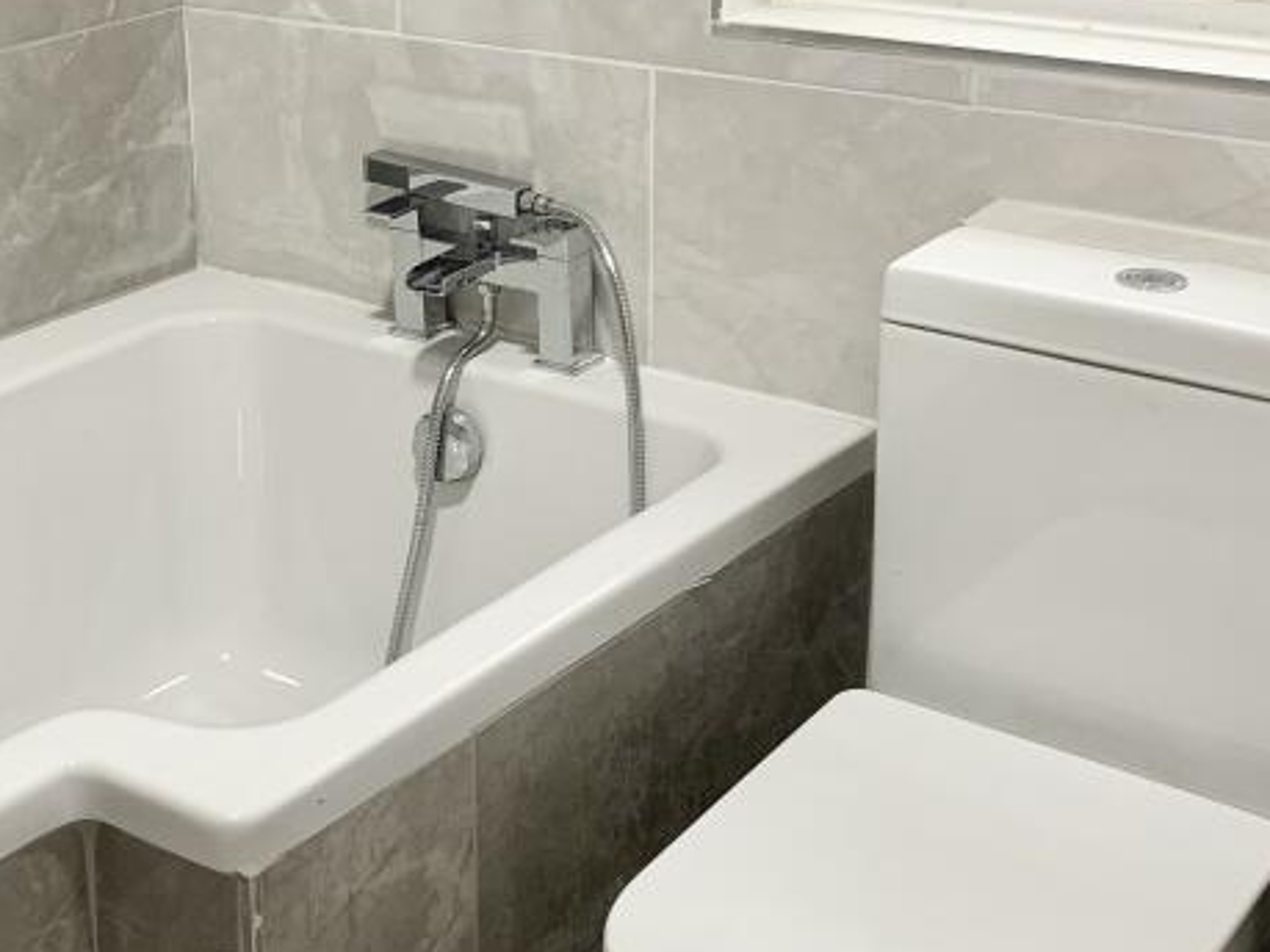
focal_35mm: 58
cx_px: 304
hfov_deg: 32.6
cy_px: 318
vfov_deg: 25.1
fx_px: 2127
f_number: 1.8
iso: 100
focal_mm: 4.25
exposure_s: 1/60
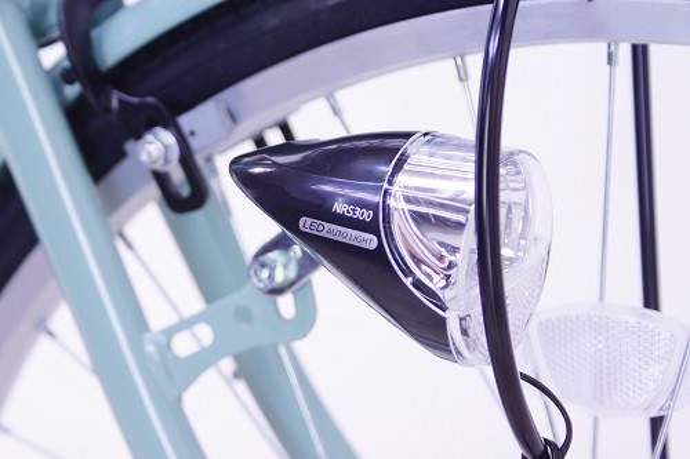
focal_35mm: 90
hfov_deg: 22.6
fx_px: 1724
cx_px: 345
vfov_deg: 15.2
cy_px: 230
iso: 400
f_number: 5.6
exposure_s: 1/40
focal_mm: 60
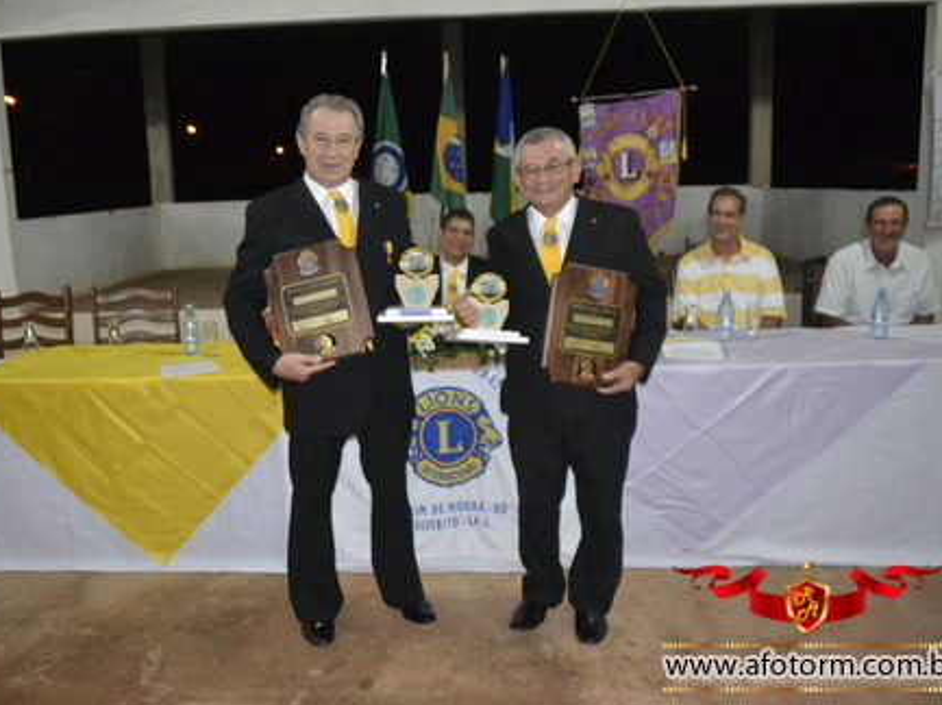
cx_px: 438
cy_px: 350
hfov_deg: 55.3
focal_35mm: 33
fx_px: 897
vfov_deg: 42.9
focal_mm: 20
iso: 3200
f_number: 3.5
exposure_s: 1/60
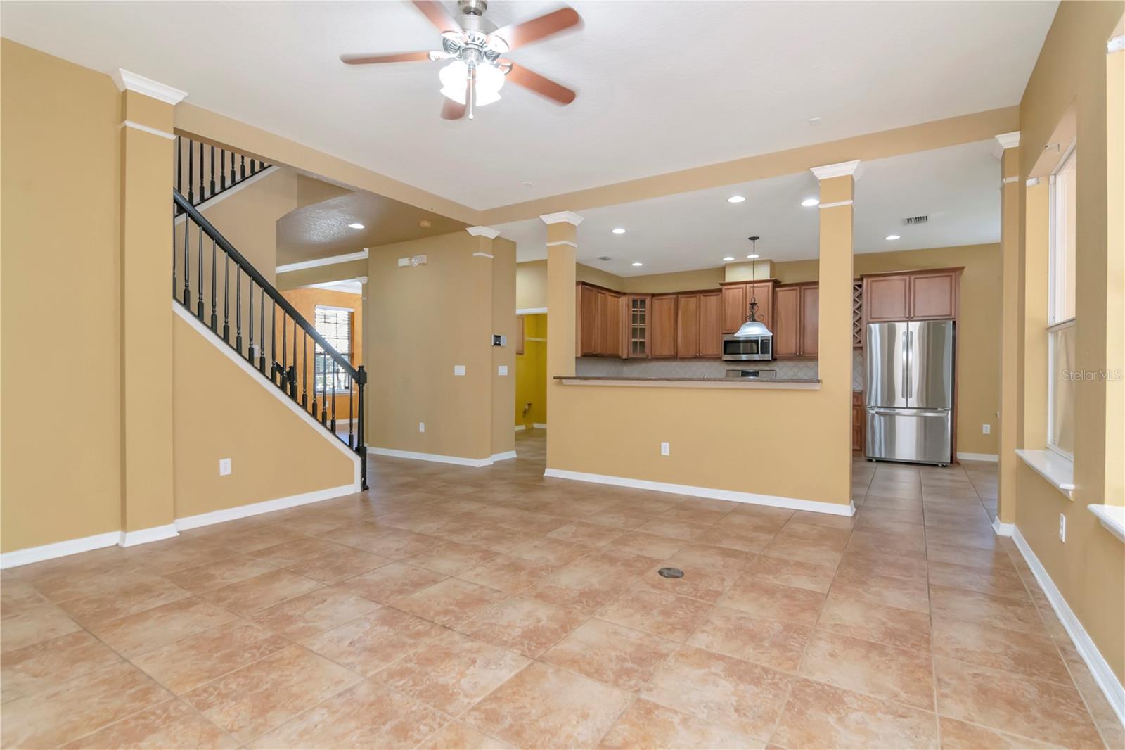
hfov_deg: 95.0
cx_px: 562
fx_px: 515
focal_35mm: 16
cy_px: 375
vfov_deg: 72.0
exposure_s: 1/100
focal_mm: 11
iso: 1250
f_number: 6.3
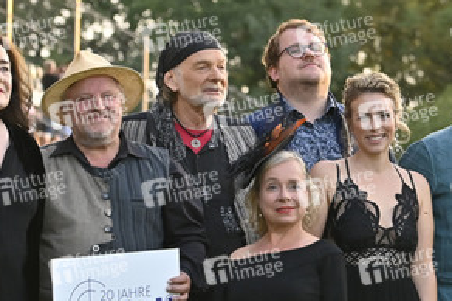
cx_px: 202
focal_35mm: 108
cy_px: 228
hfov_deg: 18.9
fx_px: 1354
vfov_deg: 12.6
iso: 1250
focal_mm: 70
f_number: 3.5
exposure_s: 1/800
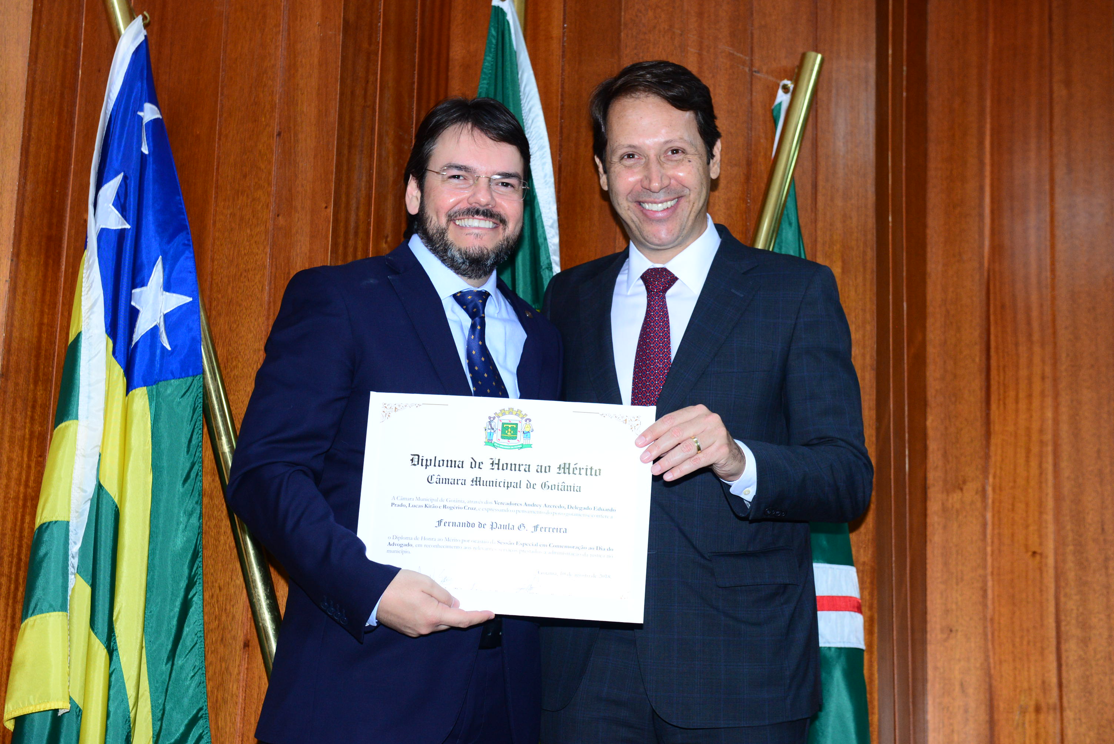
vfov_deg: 22.6
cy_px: 372
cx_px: 557
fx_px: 1857
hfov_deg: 33.4
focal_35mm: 60
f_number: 5.6
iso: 2000
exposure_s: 1/125
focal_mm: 60
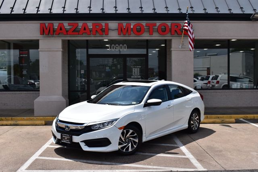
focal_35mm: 44
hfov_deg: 45.0
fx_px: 312
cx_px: 129
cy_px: 86
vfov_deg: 30.8
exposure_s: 1/500
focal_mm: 29
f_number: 11
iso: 220
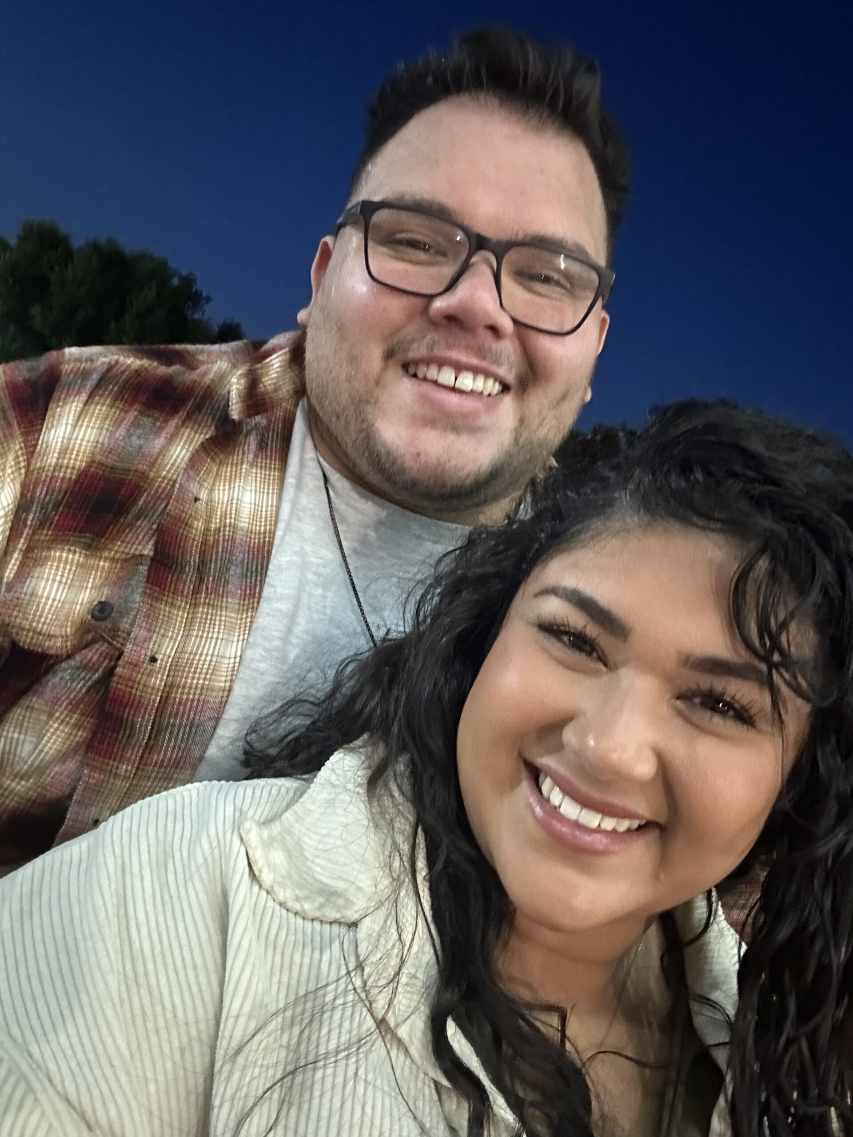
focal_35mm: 30
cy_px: 568
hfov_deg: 46.8
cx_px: 426
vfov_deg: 60.0
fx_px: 986
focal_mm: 2.69
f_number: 1.9
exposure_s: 1/15
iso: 640
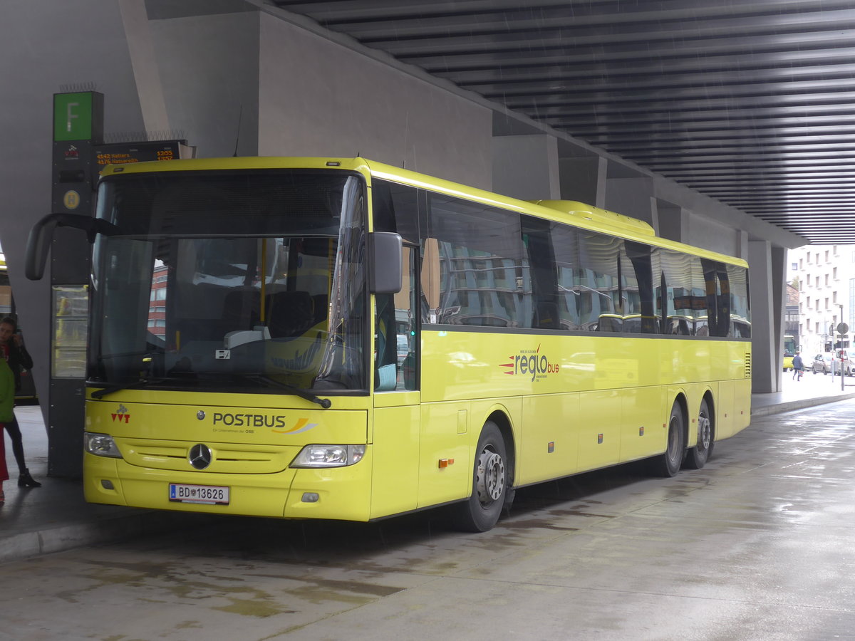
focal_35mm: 66
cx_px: 428
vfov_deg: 22.3
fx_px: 1630
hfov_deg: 29.4
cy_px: 320
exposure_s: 1/80
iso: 100
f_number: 3.9
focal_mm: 13.4
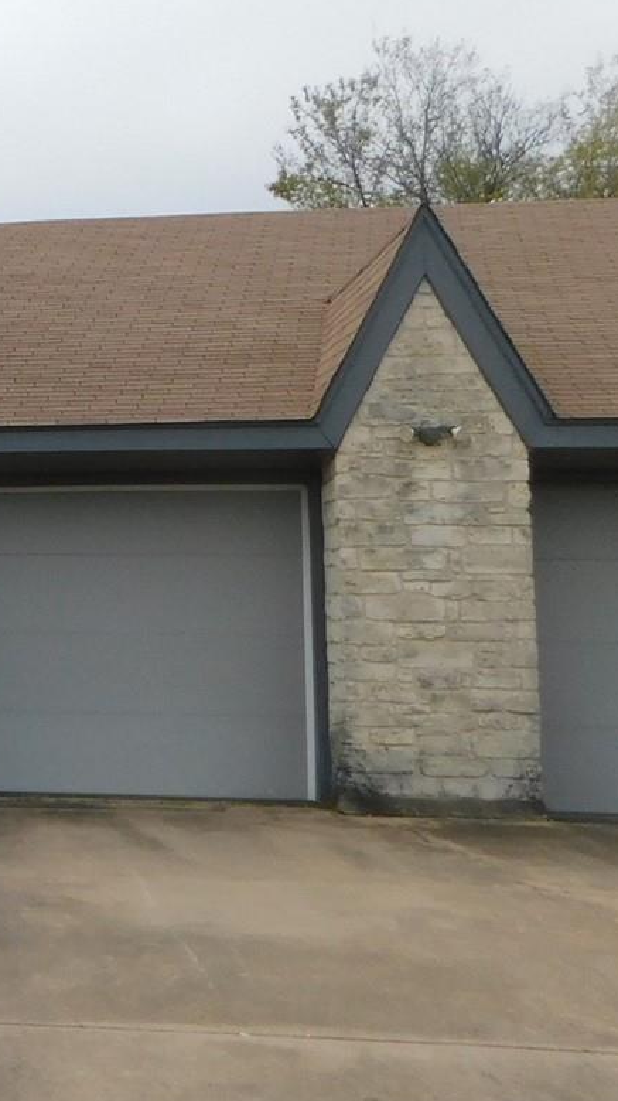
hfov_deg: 15.2
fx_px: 1925
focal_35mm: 66
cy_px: 457
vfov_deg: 31.8
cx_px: -561
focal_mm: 4
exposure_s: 1/1250
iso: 125
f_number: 3
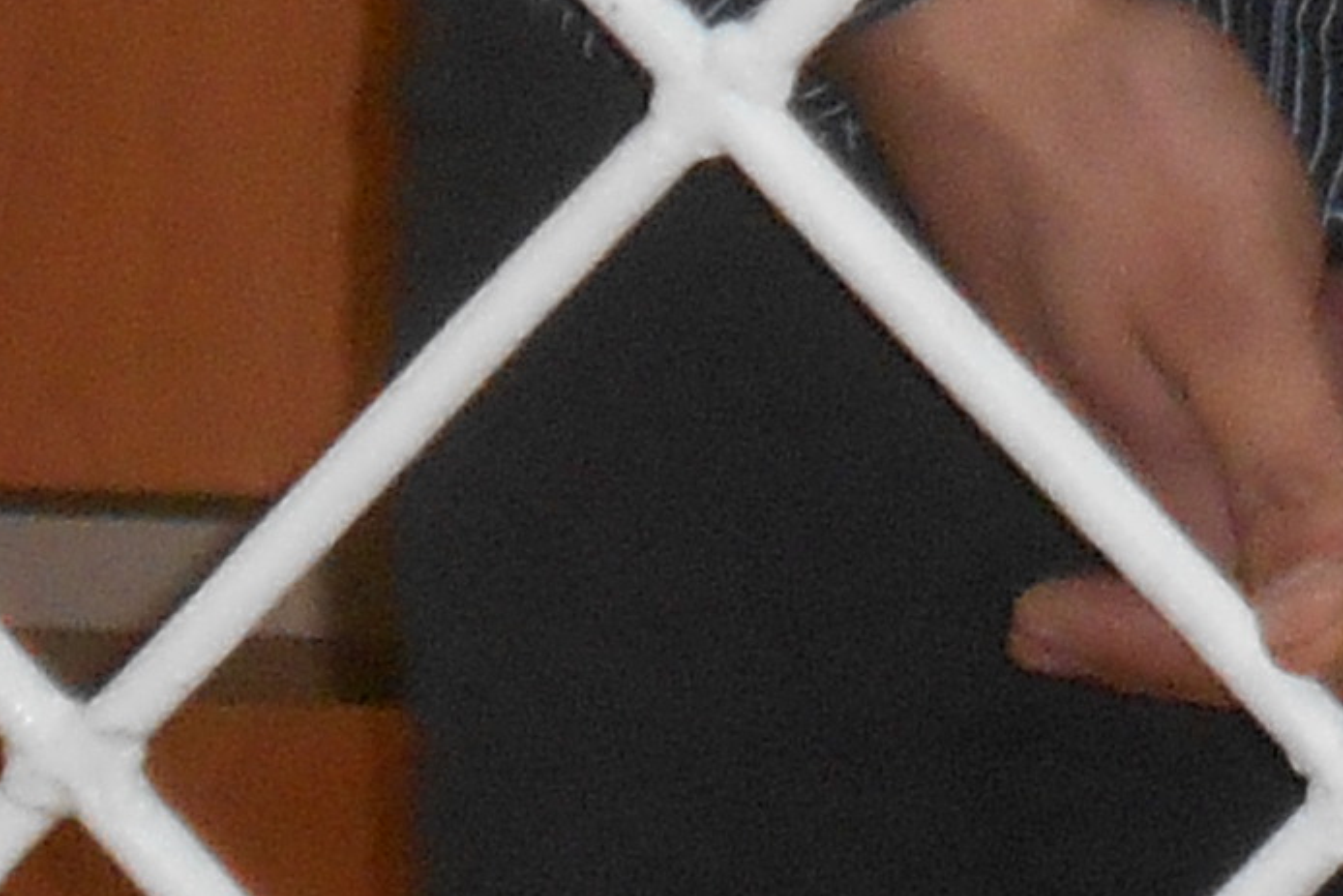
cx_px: 2508
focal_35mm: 301
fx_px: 11231
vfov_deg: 4.4
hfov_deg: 6.7
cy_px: -2026
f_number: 3.9
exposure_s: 1/30
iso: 250
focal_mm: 6.7
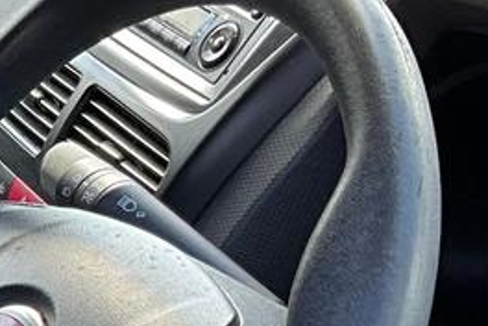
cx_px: -390
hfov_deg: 13.4
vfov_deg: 9.7
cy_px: 506
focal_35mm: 137
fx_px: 1857
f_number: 1.8
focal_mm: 3
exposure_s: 1/112
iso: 64
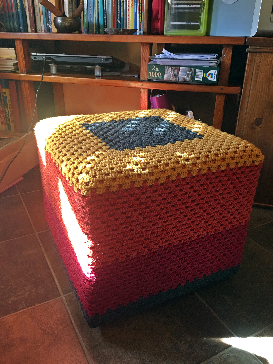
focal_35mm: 29
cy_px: 182
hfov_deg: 48.2
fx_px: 305
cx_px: 136
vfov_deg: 61.7
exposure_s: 1/17
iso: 64
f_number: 2.2
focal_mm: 4.15
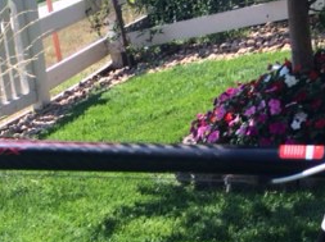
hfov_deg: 24.2
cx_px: -23
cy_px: 298
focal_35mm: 76
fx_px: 713
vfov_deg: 18.3
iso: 32
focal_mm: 4.12
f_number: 2.2
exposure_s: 1/820
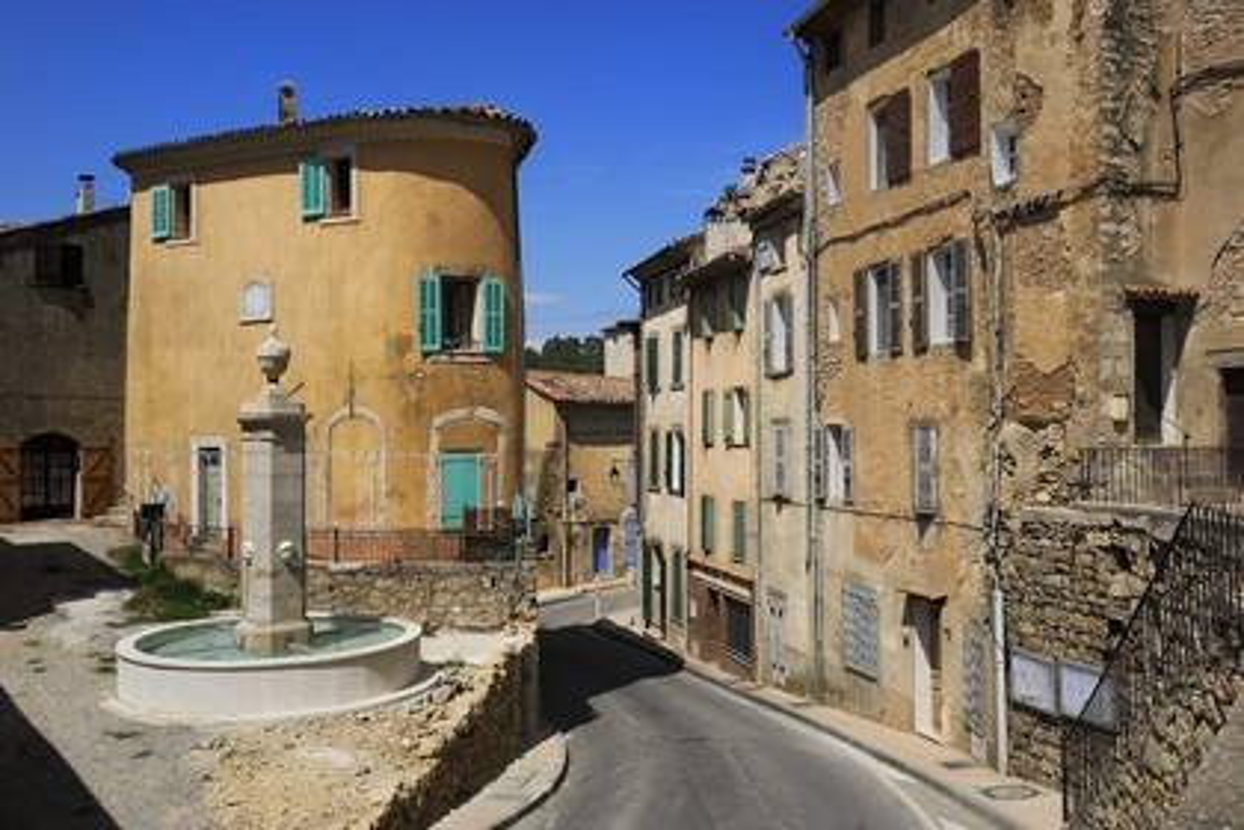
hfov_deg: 55.8
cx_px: 622
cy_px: 415
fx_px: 1175
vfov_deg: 38.9
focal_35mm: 34
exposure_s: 1/400
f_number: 13
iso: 200
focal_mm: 34
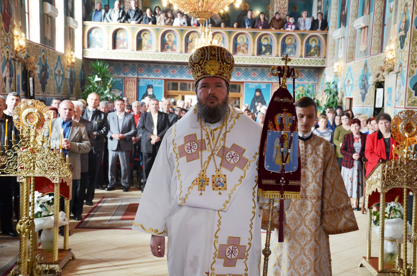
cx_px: 208
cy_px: 138
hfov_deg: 41.2
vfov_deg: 28.0
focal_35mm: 48
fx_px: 555
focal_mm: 32
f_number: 4.2
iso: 400
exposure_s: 1/60
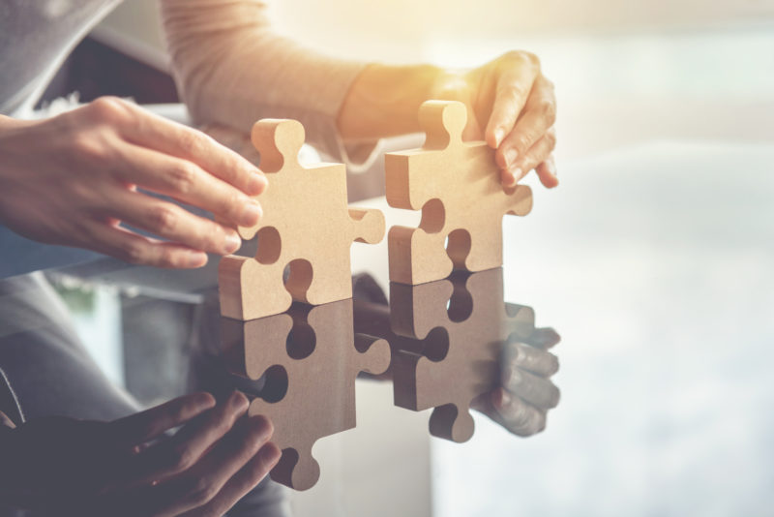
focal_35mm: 70
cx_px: 387
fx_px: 1505
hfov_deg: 28.8
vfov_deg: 19.5
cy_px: 258
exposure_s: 1/250
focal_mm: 70
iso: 200
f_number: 4
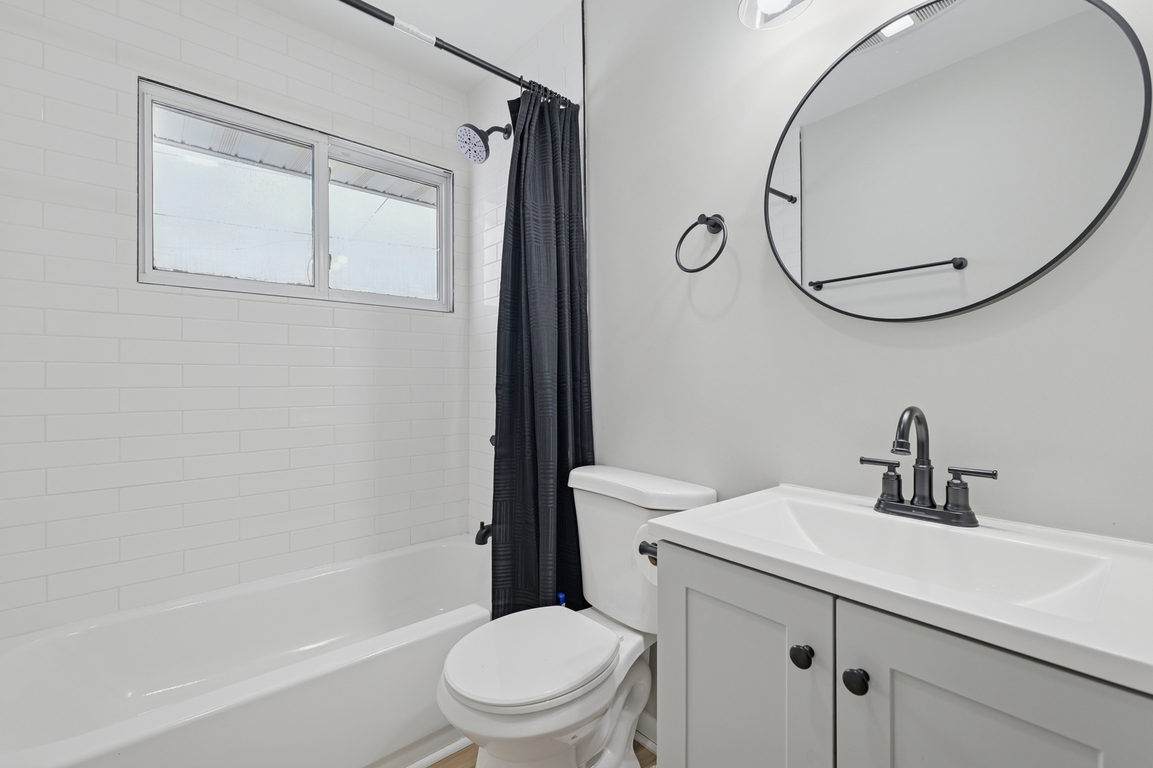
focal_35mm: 15
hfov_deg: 100.4
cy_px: 384
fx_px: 480
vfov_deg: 77.3
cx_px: 576
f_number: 4
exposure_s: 1/200
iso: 500
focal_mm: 15
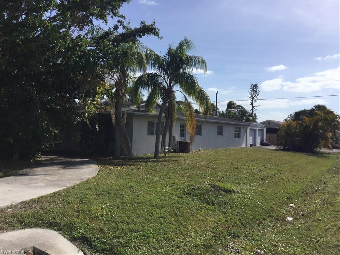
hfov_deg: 58.4
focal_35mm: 31
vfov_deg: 45.4
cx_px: 170
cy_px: 128
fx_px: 304
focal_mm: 3.3
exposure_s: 1/2331
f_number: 2.4
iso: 25
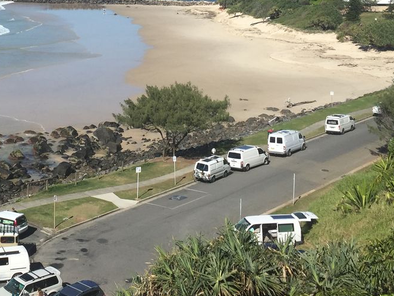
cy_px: 40
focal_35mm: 63
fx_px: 717
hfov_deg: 30.0
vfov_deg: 22.8
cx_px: 77
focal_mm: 4.15
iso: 32
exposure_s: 1/2639
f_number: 2.2
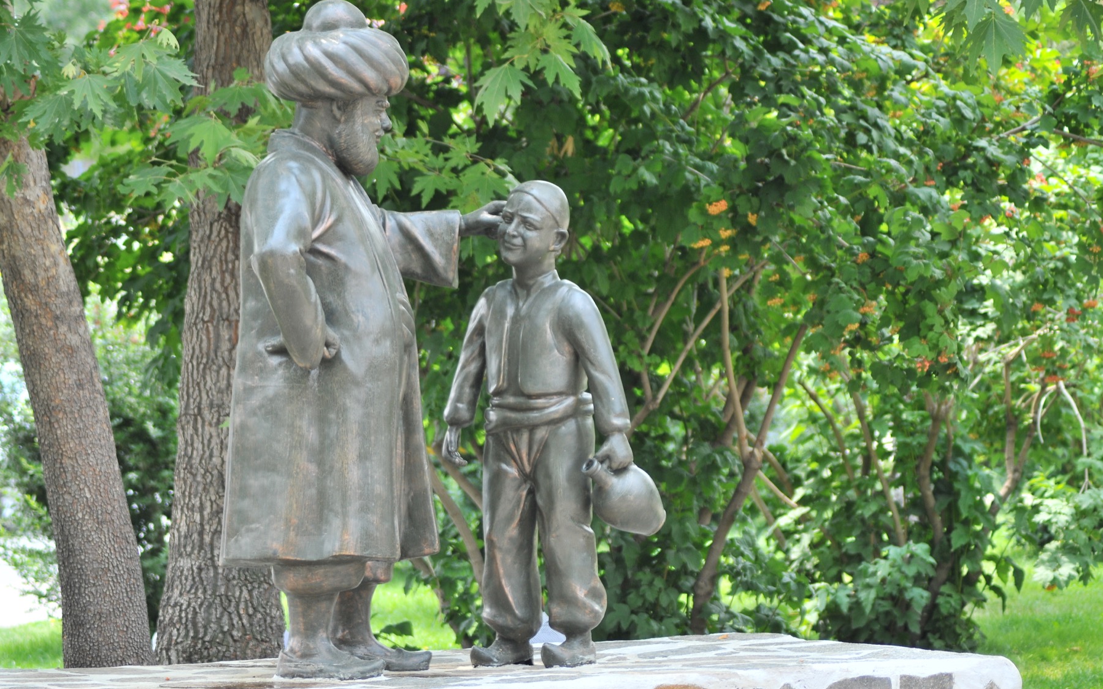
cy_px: 352
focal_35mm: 161
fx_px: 4825
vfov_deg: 8.2
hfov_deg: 13.0
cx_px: 552
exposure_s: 1/320
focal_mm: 105
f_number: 4.2
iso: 250
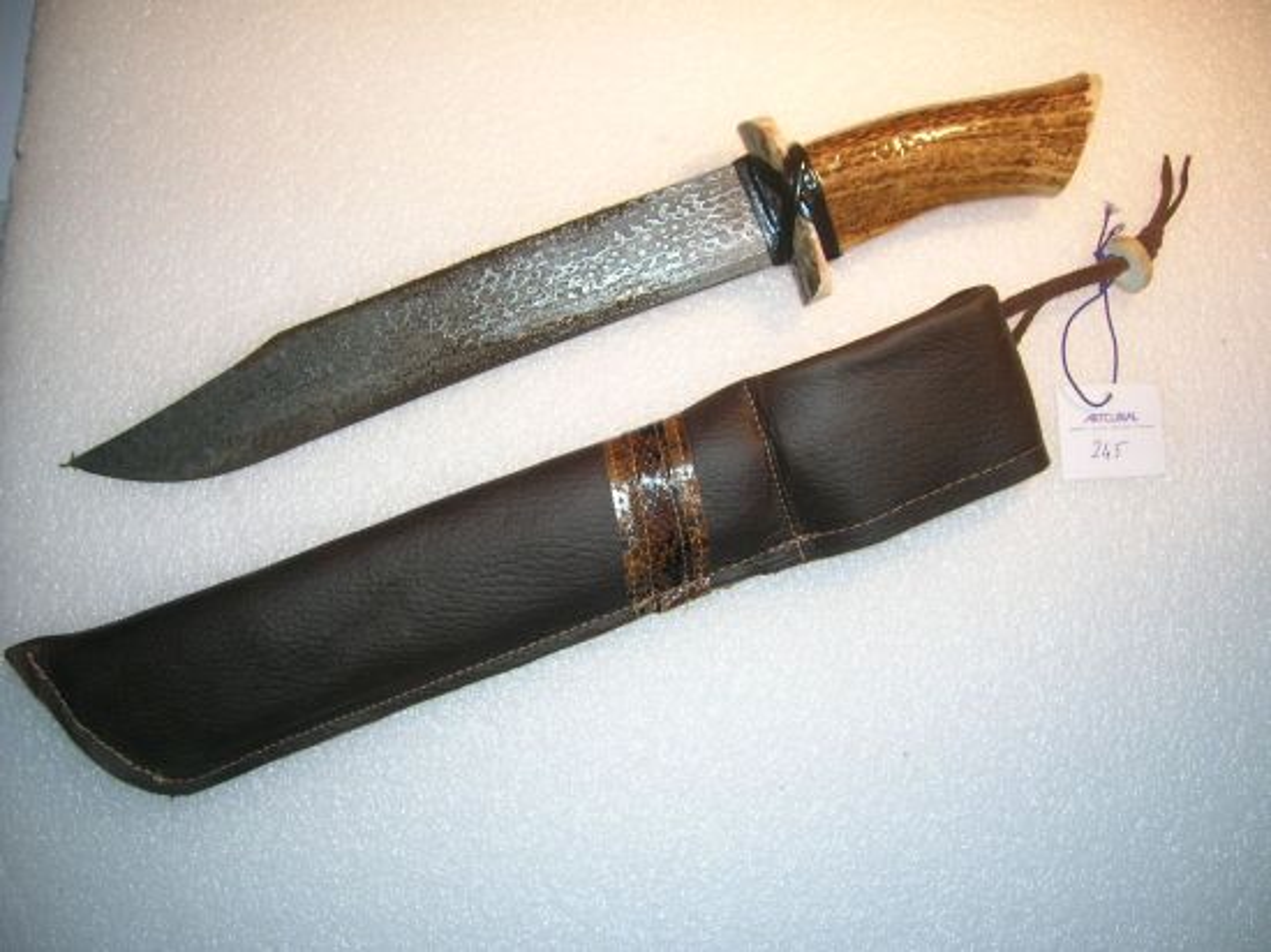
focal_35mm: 34
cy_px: 476
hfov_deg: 54.0
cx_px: 636
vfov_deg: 41.8
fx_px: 1248
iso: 50
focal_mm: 5.7
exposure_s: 1/60.1
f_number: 2.9
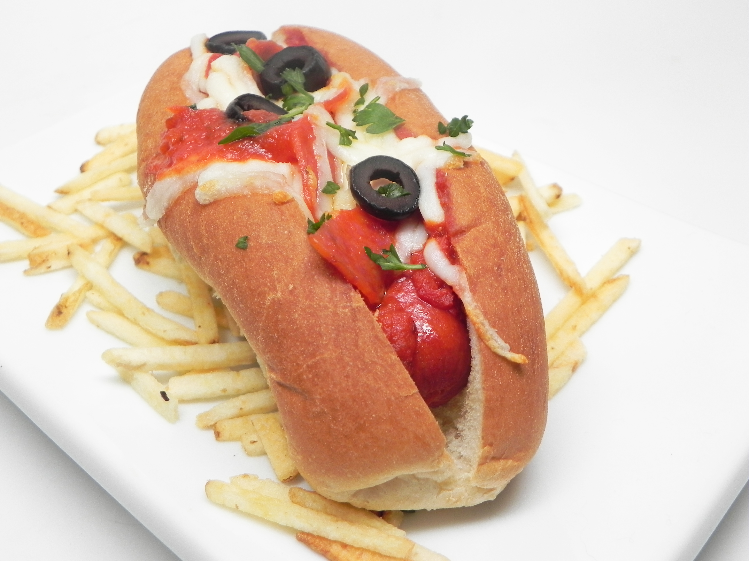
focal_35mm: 41
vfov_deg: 35.1
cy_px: 280
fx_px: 887
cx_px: 374
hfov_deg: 45.8
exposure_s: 1/33
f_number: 3.2
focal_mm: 7.3
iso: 160
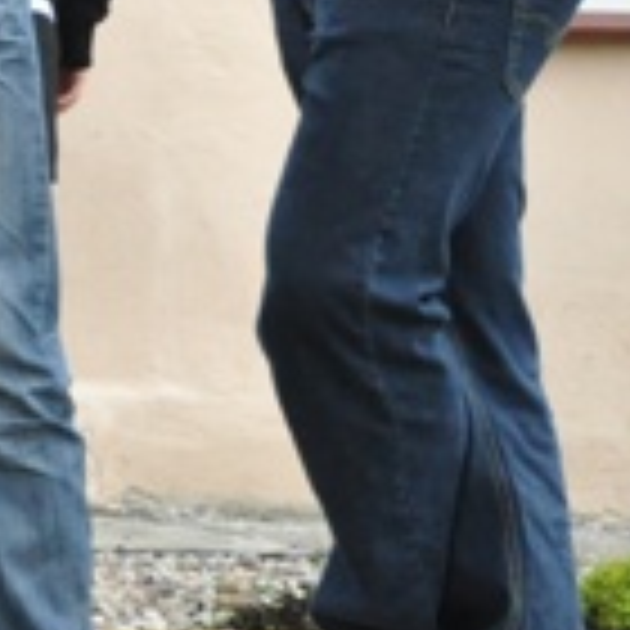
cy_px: -272
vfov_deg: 10.6
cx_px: -950
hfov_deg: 9.5
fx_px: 3294
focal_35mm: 160
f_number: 5
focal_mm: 22
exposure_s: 1/2000
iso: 1250
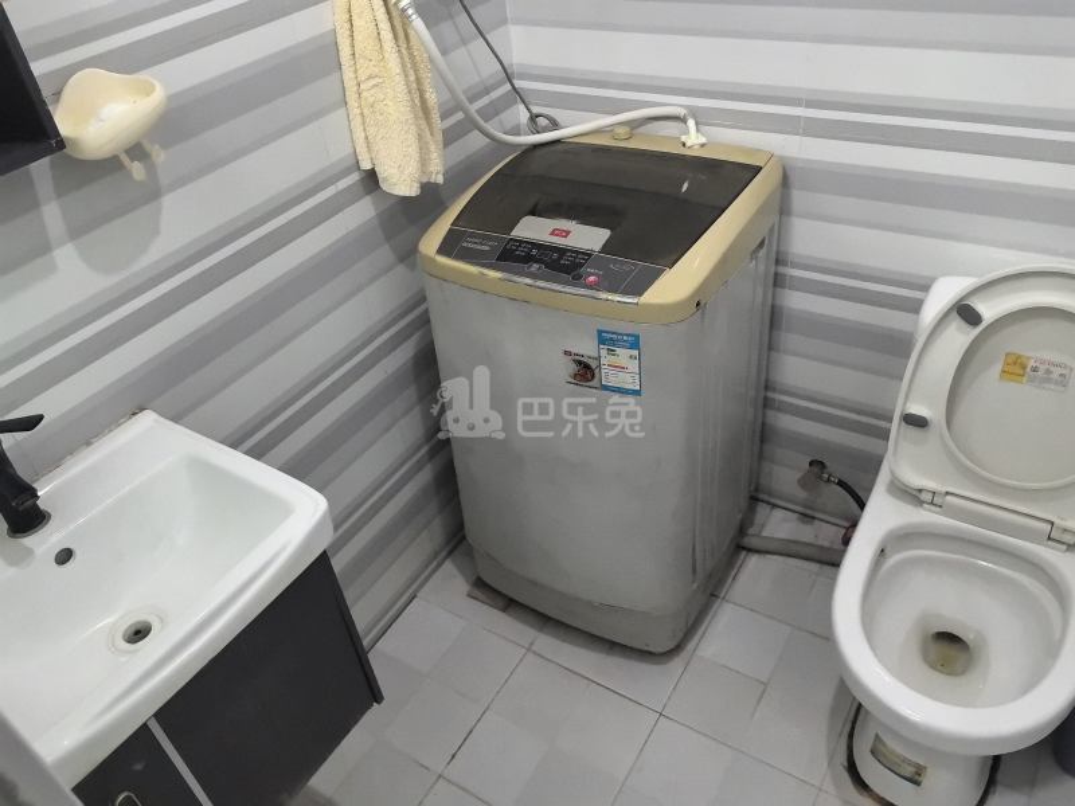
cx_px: 538
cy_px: 403
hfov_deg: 65.3
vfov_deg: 51.4
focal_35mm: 27
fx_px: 838
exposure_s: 1/100
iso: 1600
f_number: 2
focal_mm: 5.75
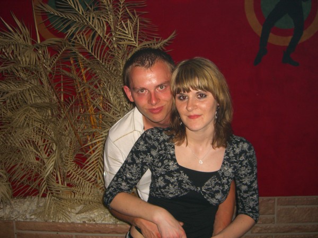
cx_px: 159
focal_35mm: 38
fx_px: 349
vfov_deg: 37.7
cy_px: 119
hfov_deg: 49.0
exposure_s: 1/60
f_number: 2.8
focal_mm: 7.9
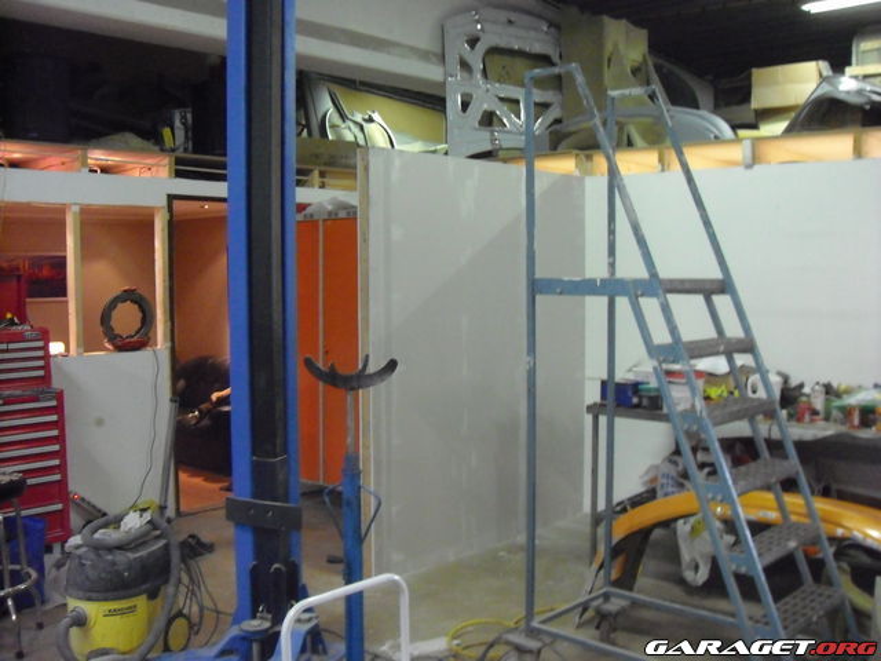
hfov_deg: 50.1
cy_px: 330
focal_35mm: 37
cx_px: 440
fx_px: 942
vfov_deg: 38.7
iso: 800
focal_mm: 6.2
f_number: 2.7
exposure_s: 1/30
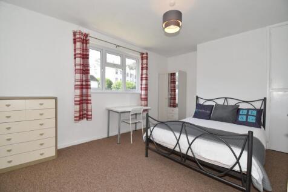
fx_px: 120
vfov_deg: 77.3
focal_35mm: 15
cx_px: 144
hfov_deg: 100.4
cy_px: 96
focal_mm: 10
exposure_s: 1/30
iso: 100
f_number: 6.3
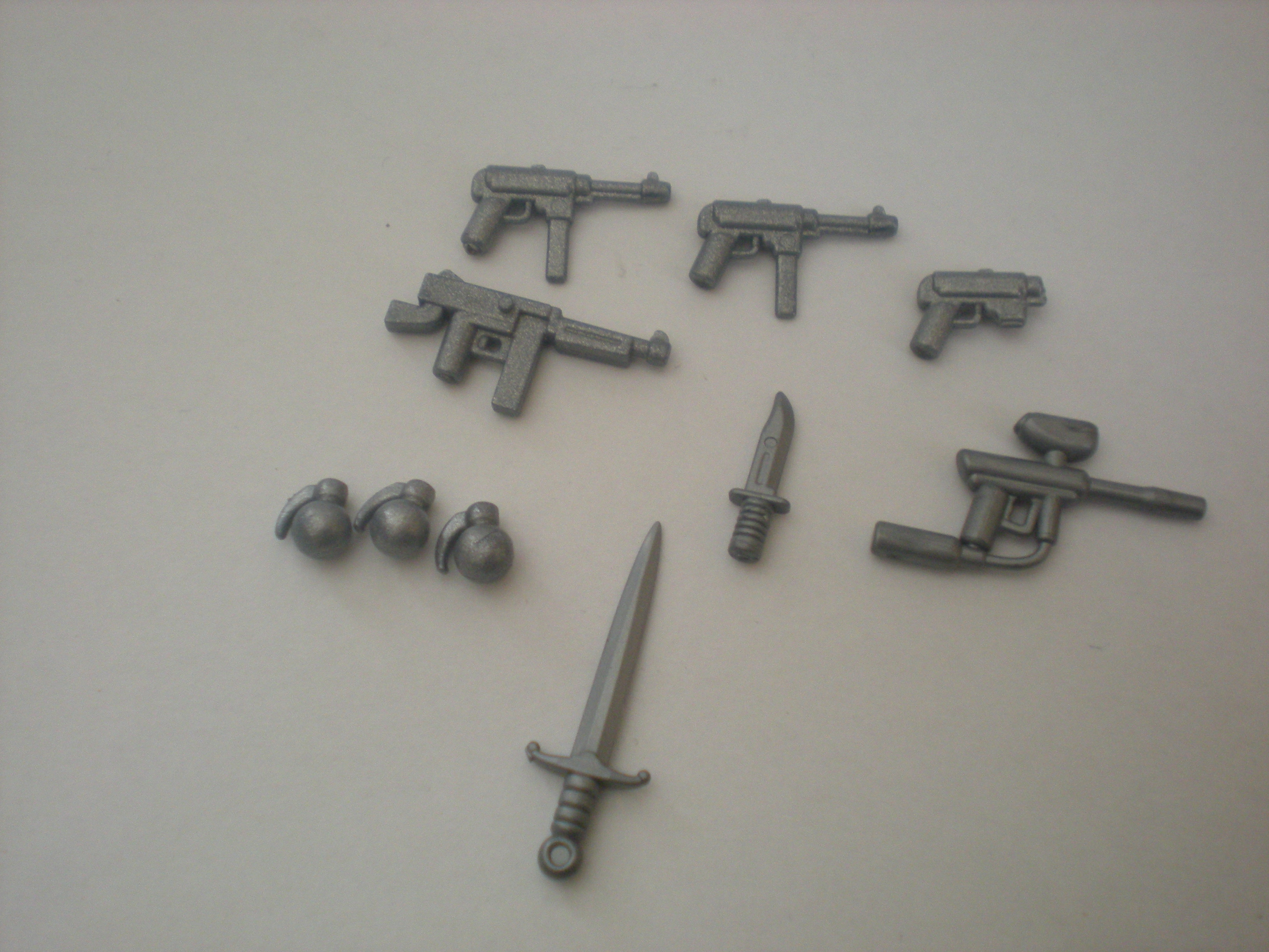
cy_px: 476
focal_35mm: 44
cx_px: 634
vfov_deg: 32.9
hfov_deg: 42.9
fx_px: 1613
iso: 200
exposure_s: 1/13.7
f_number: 3.5
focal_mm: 7.4
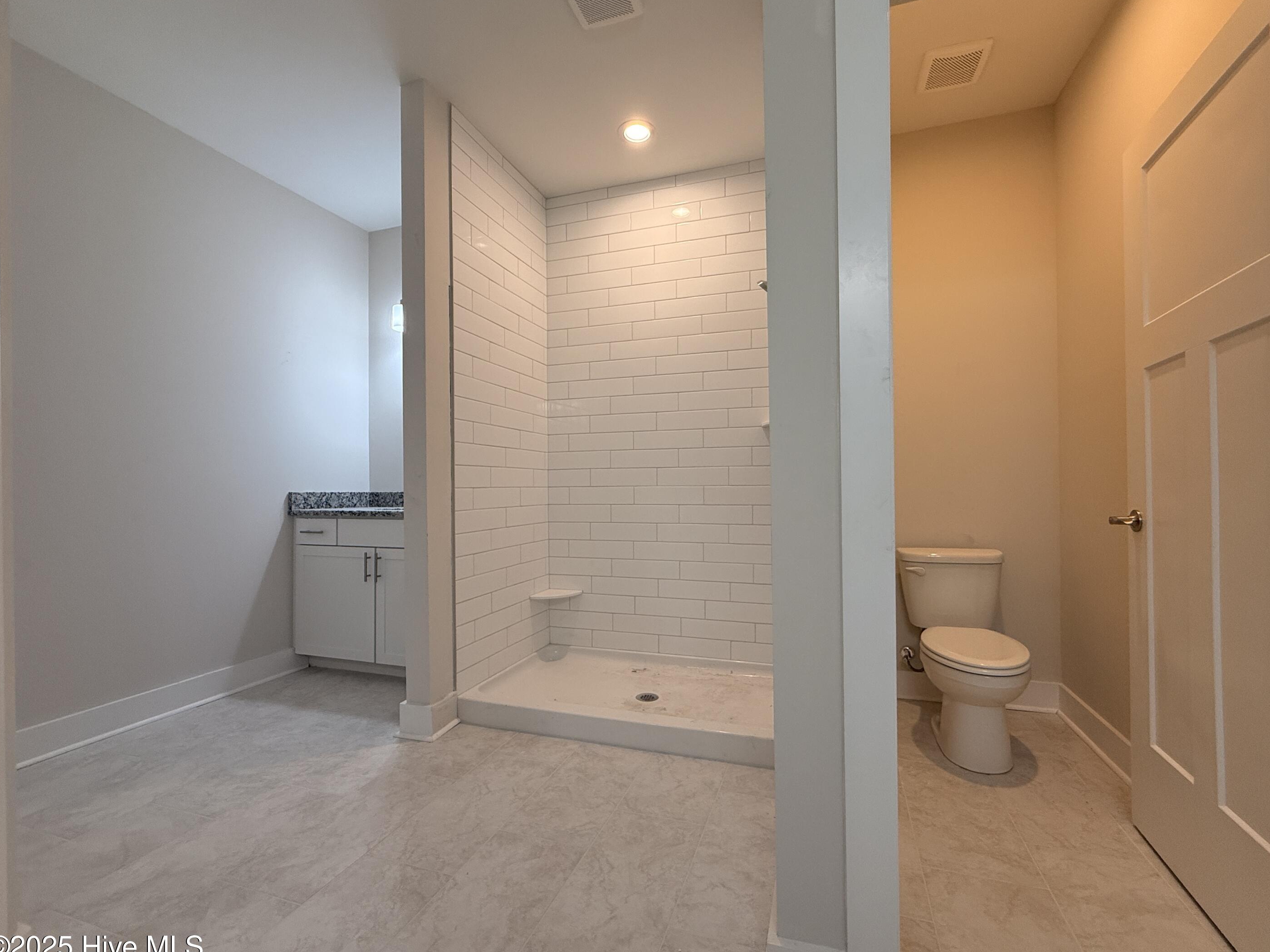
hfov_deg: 98.1
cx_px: 666
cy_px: 483
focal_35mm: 15
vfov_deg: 81.7
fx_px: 550
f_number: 2.2
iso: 125
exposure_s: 1/120
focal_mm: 2.22
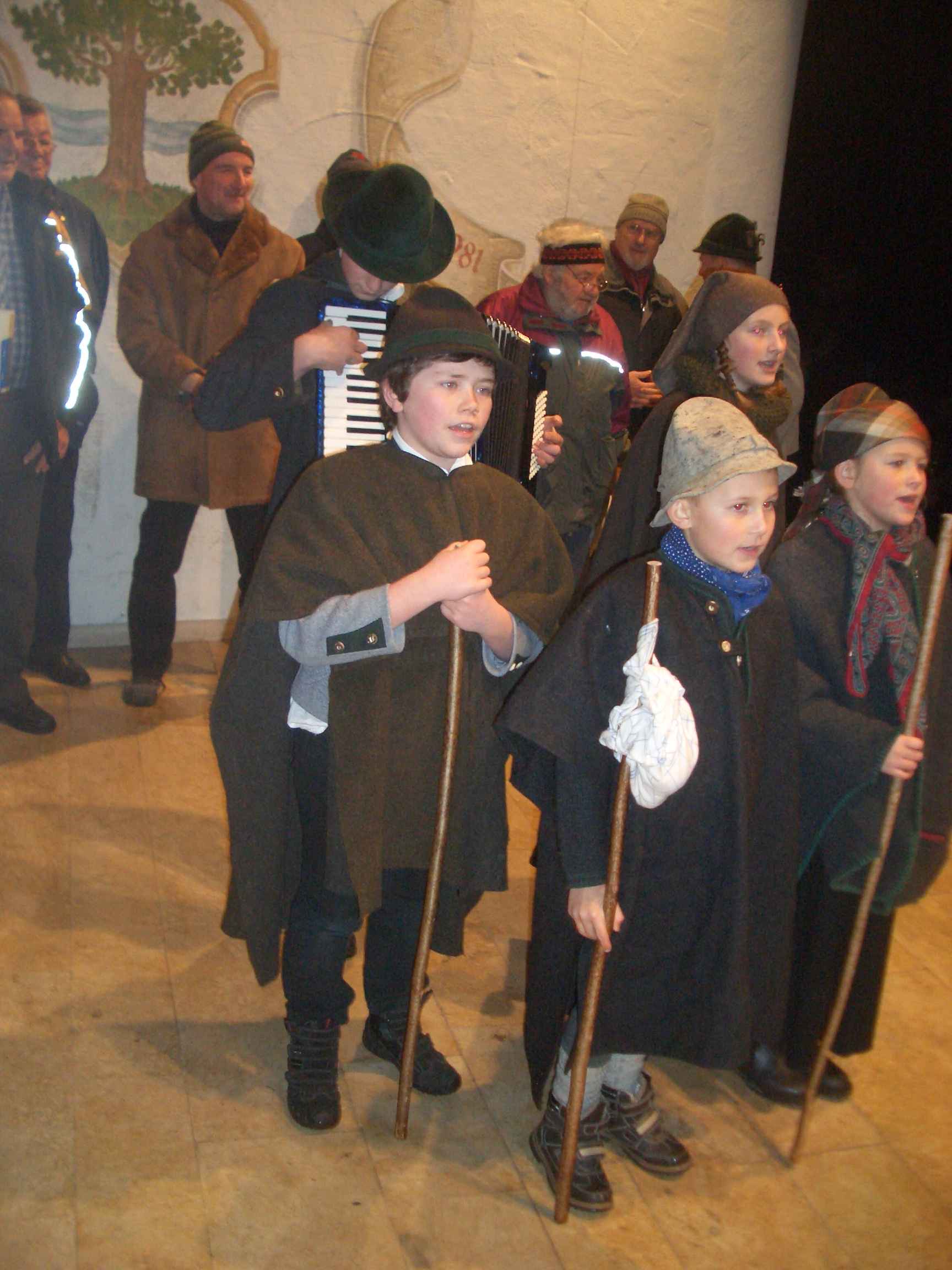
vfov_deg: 52.6
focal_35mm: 35
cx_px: 476
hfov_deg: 40.7
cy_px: 635
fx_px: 1283
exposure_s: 1/60
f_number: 2.6
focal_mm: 5.8
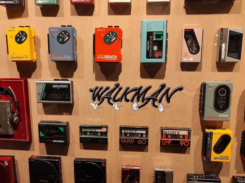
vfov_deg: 51.4
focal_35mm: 27
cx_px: 122
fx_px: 191
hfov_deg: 65.3
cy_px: 92
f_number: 1.75
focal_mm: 4.75
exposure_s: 1/60
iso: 426
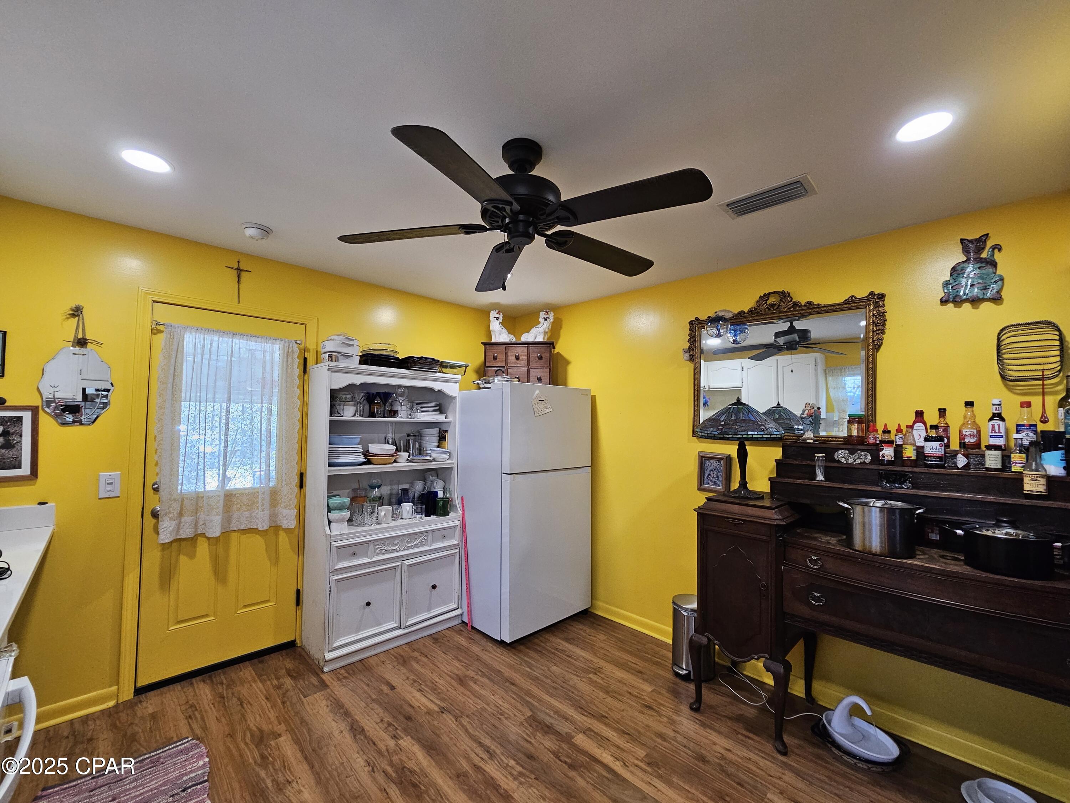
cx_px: 535
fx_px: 402
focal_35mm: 13
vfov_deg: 89.9
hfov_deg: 106.2
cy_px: 402
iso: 250
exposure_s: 1/60
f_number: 2.2
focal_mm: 2.2
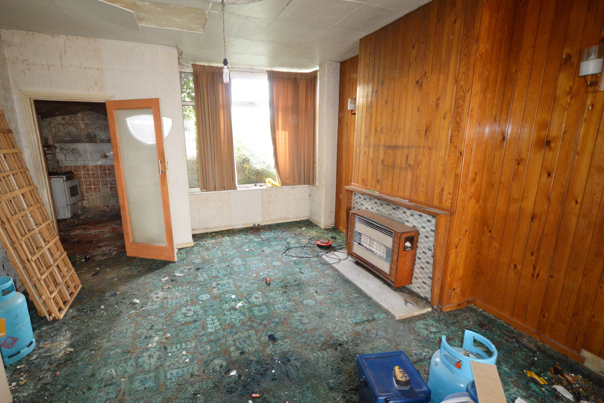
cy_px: 203
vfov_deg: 73.7
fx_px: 268
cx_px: 284
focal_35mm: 16
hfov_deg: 96.6
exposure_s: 1/60
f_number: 3.5
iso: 1250
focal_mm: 10
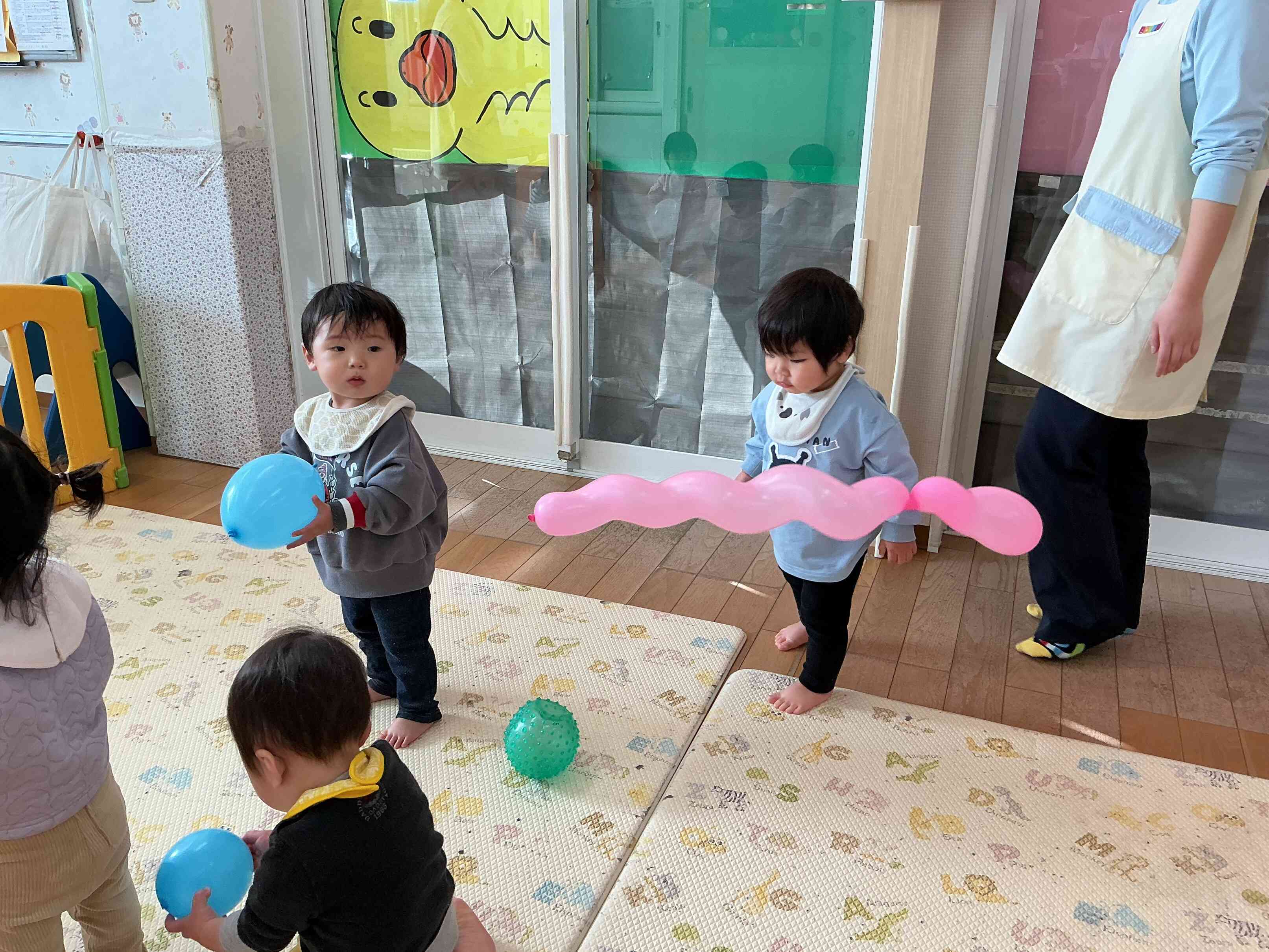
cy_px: 476
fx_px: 1063
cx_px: 634
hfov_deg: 61.7
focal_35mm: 29
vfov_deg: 48.2
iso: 50
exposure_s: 1/120
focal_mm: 3
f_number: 1.8
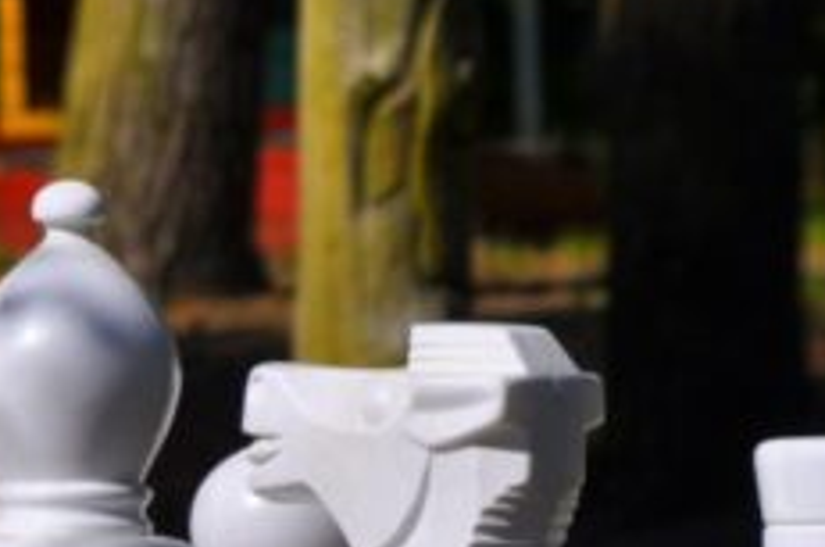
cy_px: 468
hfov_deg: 2.6
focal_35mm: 799
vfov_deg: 1.7
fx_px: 18272
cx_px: -146
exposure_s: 1/1000
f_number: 8
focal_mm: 160
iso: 200
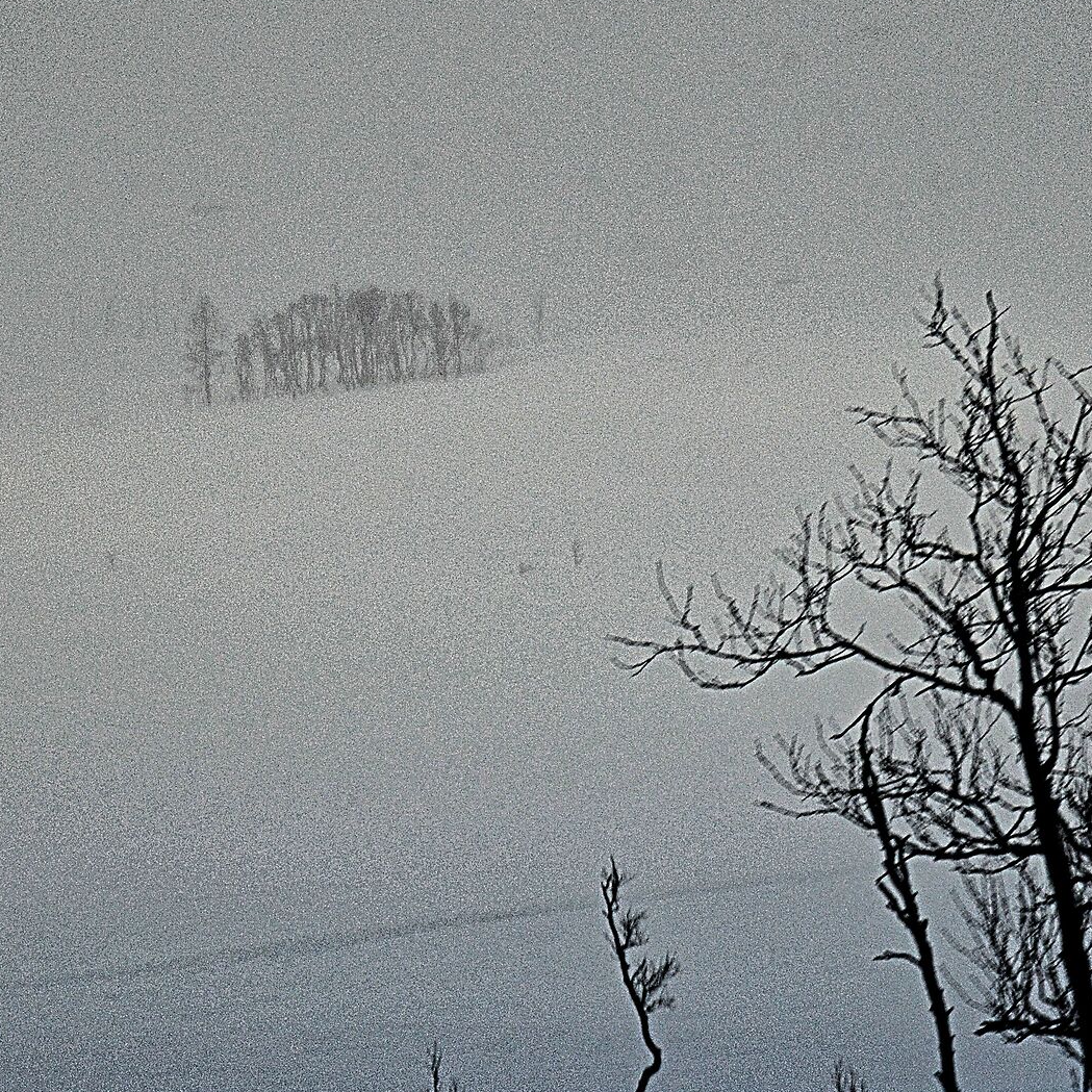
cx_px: 496
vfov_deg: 8.6
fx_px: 7281
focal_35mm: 204
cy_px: 370
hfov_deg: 8.6
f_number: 4
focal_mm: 70
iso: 400
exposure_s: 1/800
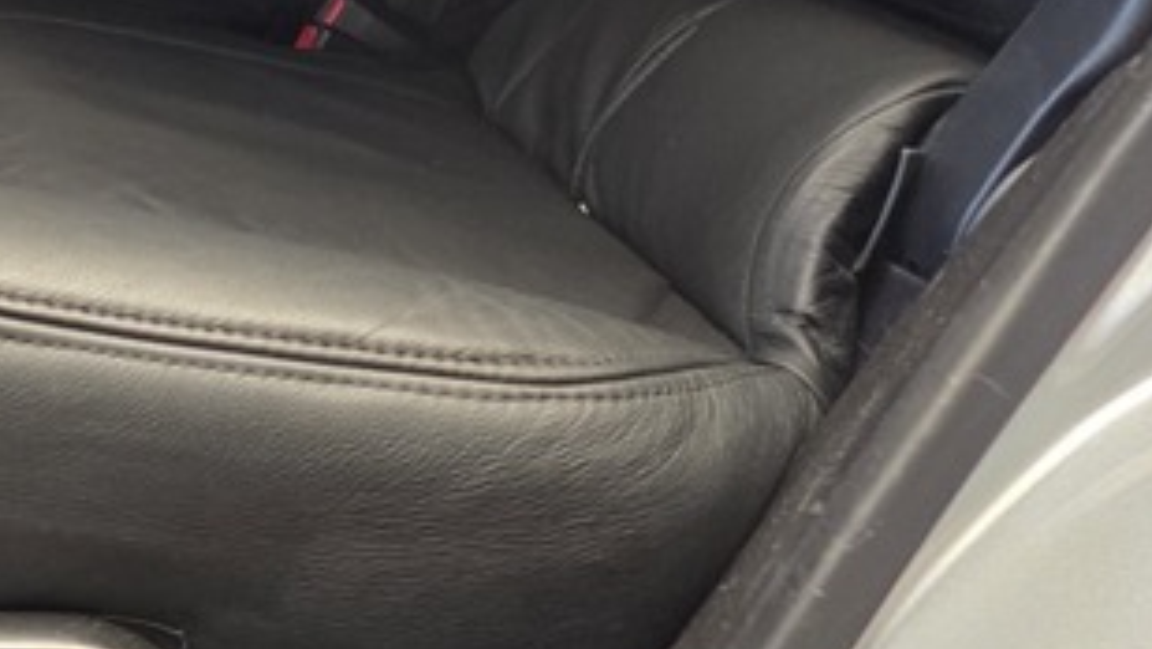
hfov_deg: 23.5
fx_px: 2536
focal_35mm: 83
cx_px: -213
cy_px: -317
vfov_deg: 13.7
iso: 400
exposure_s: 1/100
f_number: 1.7
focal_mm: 6.25
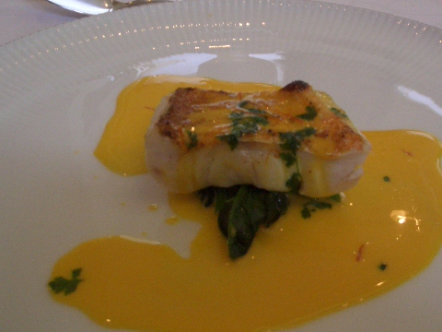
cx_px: 260
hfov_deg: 39.5
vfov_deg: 30.2
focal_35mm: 48
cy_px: 131
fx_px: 613
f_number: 4
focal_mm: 4.8
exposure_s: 1/125
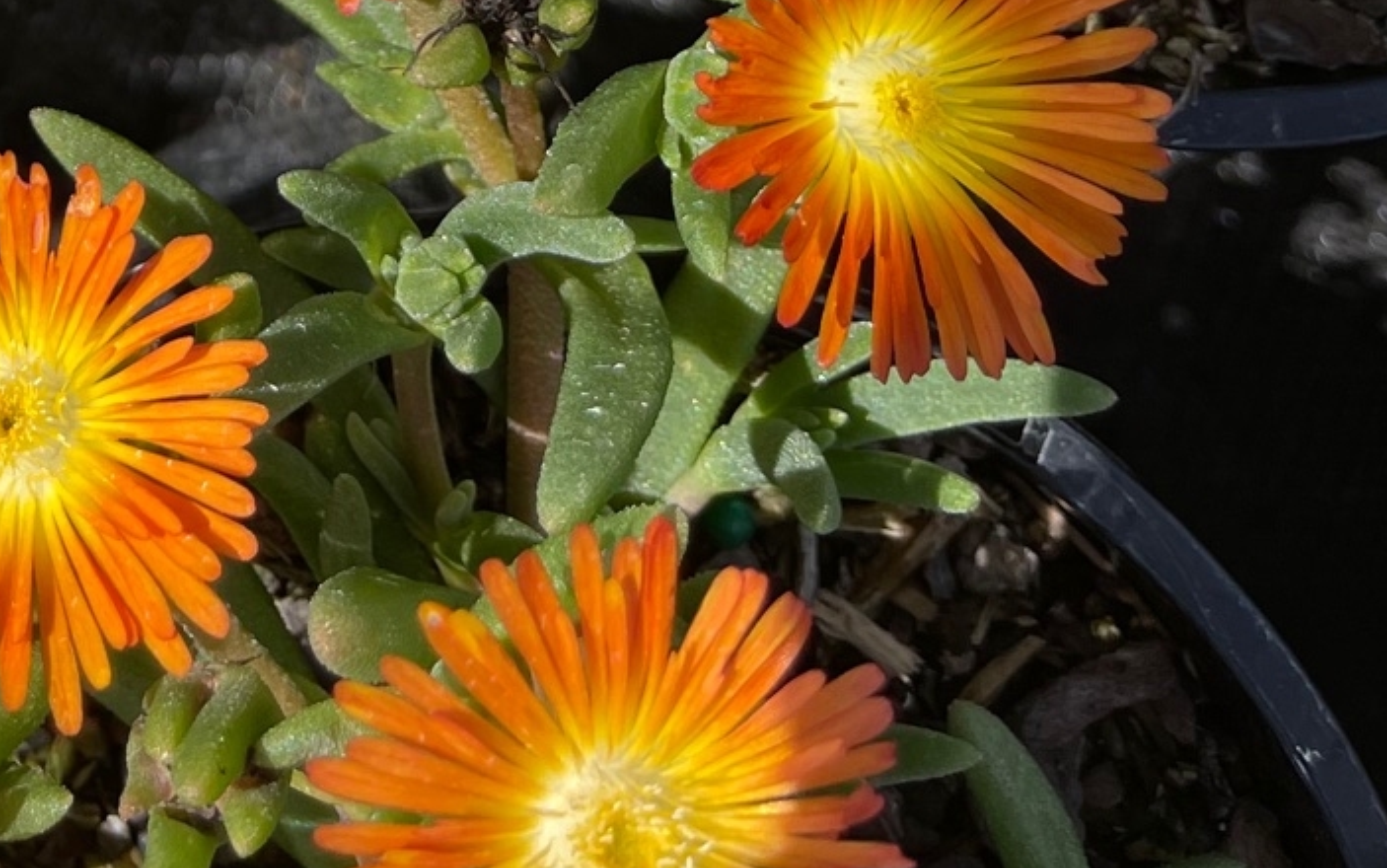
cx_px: 32
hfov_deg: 25.0
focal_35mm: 79
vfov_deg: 14.0
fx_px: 2987
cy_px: -864
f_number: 1.6
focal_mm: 5.1
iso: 32
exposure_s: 1/3086
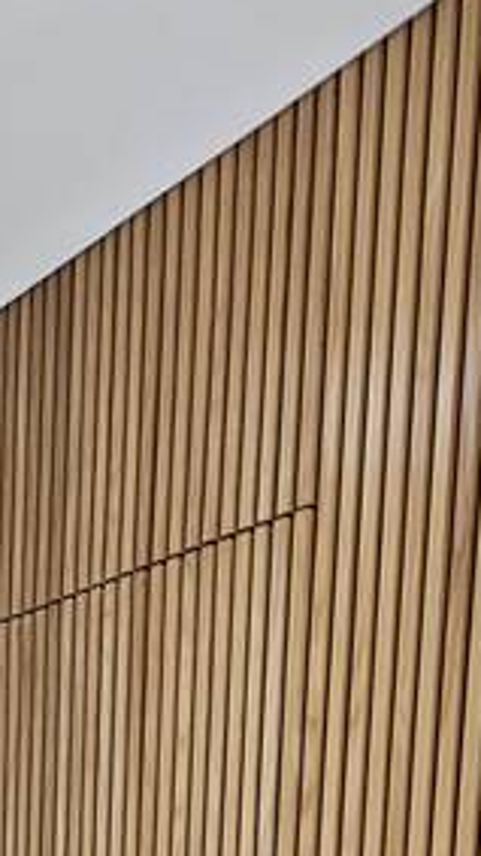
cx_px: -142
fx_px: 1225
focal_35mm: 54
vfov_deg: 28.5
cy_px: 1210
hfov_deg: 20.3
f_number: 2.2
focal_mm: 2.2
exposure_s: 1/60
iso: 250
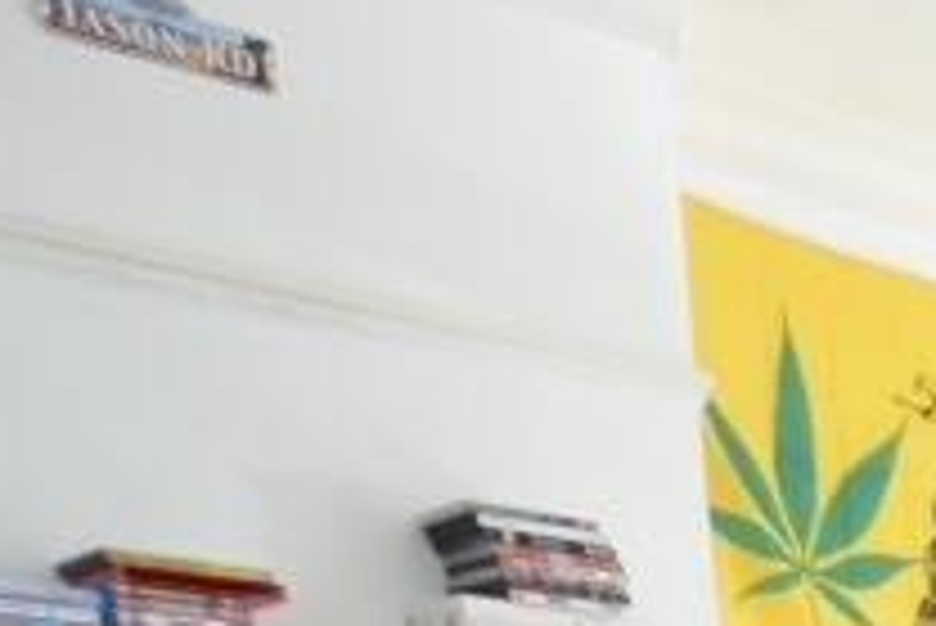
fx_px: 1925
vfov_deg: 13.3
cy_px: 1531
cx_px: 1413
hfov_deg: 22.4
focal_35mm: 74
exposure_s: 1/90
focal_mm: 10
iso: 400
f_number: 4.8
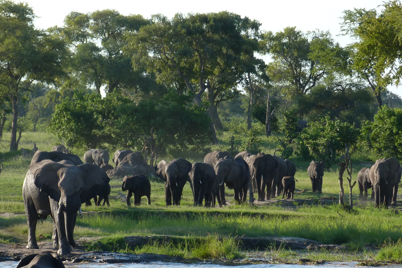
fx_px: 2724
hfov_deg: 8.4
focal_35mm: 244
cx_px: 190
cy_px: 213
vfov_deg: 5.6
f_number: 4.5
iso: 80
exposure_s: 1/250
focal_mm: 29
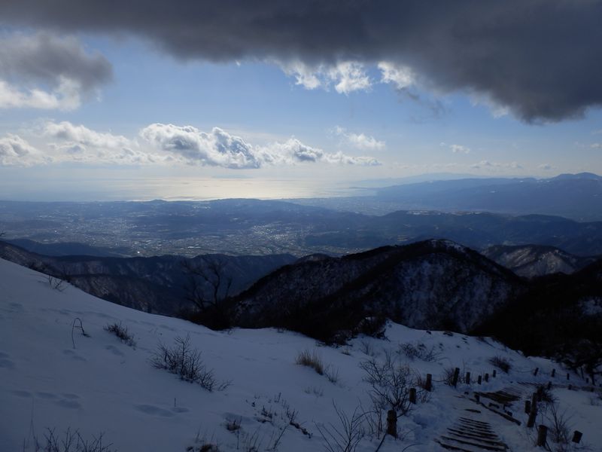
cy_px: 226
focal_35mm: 24
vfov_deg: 56.8
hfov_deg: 71.6
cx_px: 301
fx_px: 417
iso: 80
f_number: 7.9
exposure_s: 1/500
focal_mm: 4.2
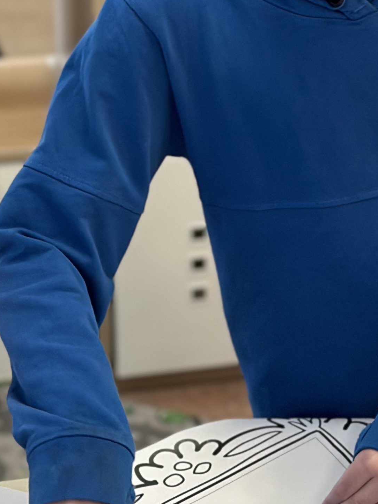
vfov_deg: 14.7
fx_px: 1951
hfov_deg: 10.9
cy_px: 164
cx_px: 424
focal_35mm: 134
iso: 250
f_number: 1.78
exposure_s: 1/50
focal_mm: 6.86
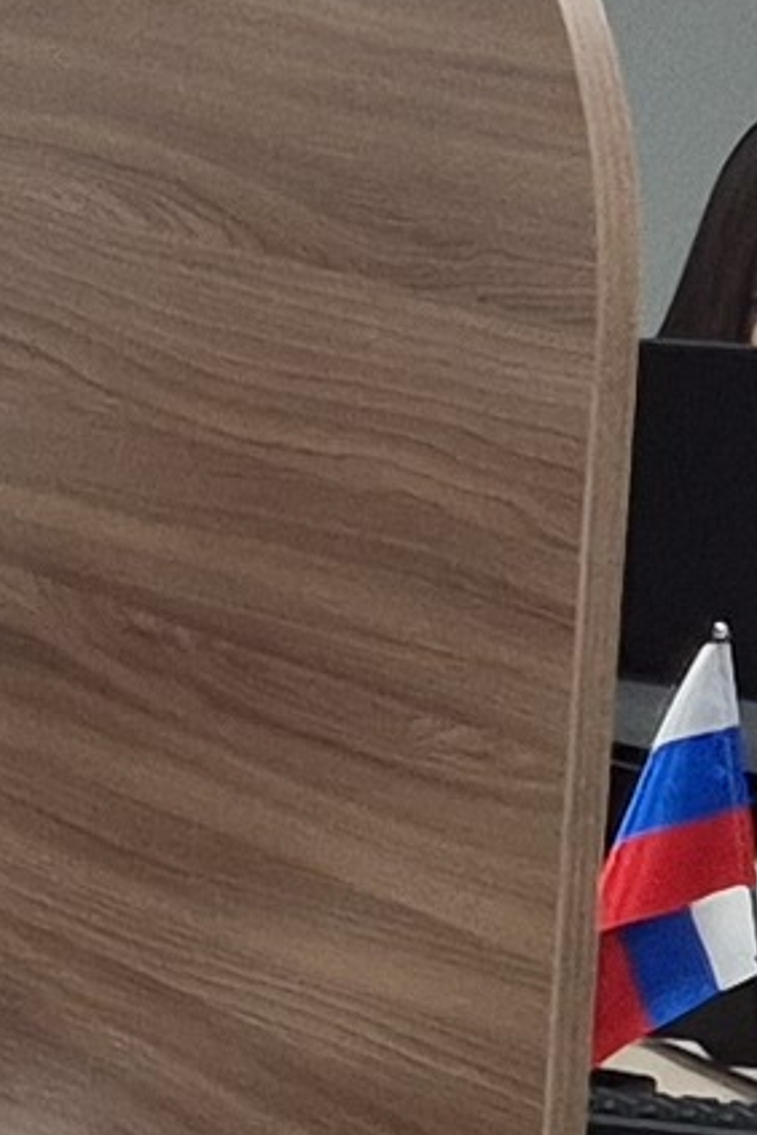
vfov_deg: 9.1
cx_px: -1648
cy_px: 467
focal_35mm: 226
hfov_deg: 5.6
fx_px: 7128
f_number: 1.8
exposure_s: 1/100
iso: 80
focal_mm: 5.4
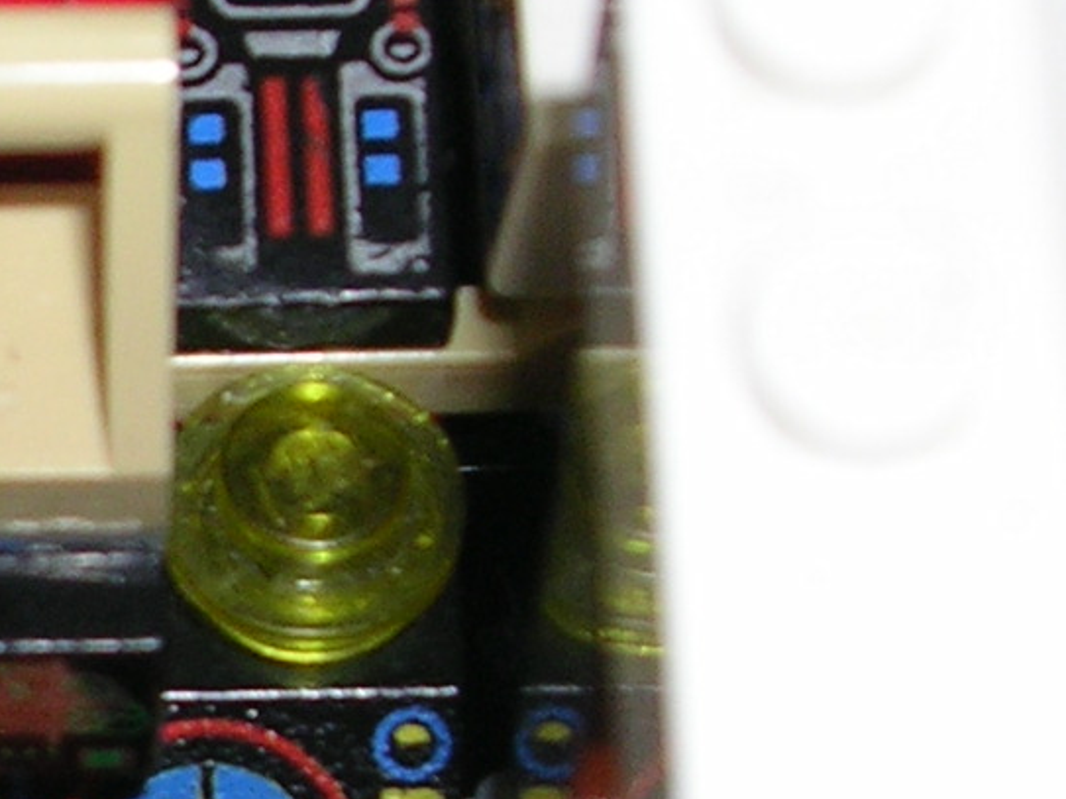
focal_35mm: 200
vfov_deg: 7.4
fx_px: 6158
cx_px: -300
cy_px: 589
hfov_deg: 9.7
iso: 50
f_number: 3.2
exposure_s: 1/60.1
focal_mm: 8
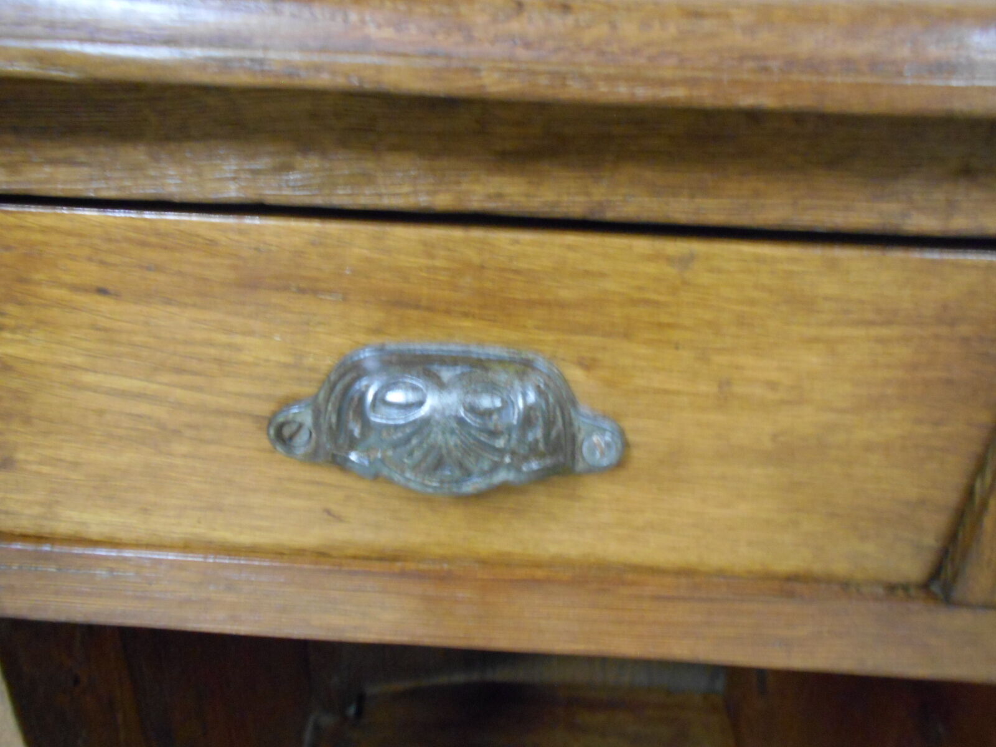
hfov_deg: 67.3
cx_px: 498
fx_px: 748
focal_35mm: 26
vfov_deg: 53.1
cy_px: 374
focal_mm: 4.6
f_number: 3.2
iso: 560
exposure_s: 1/8
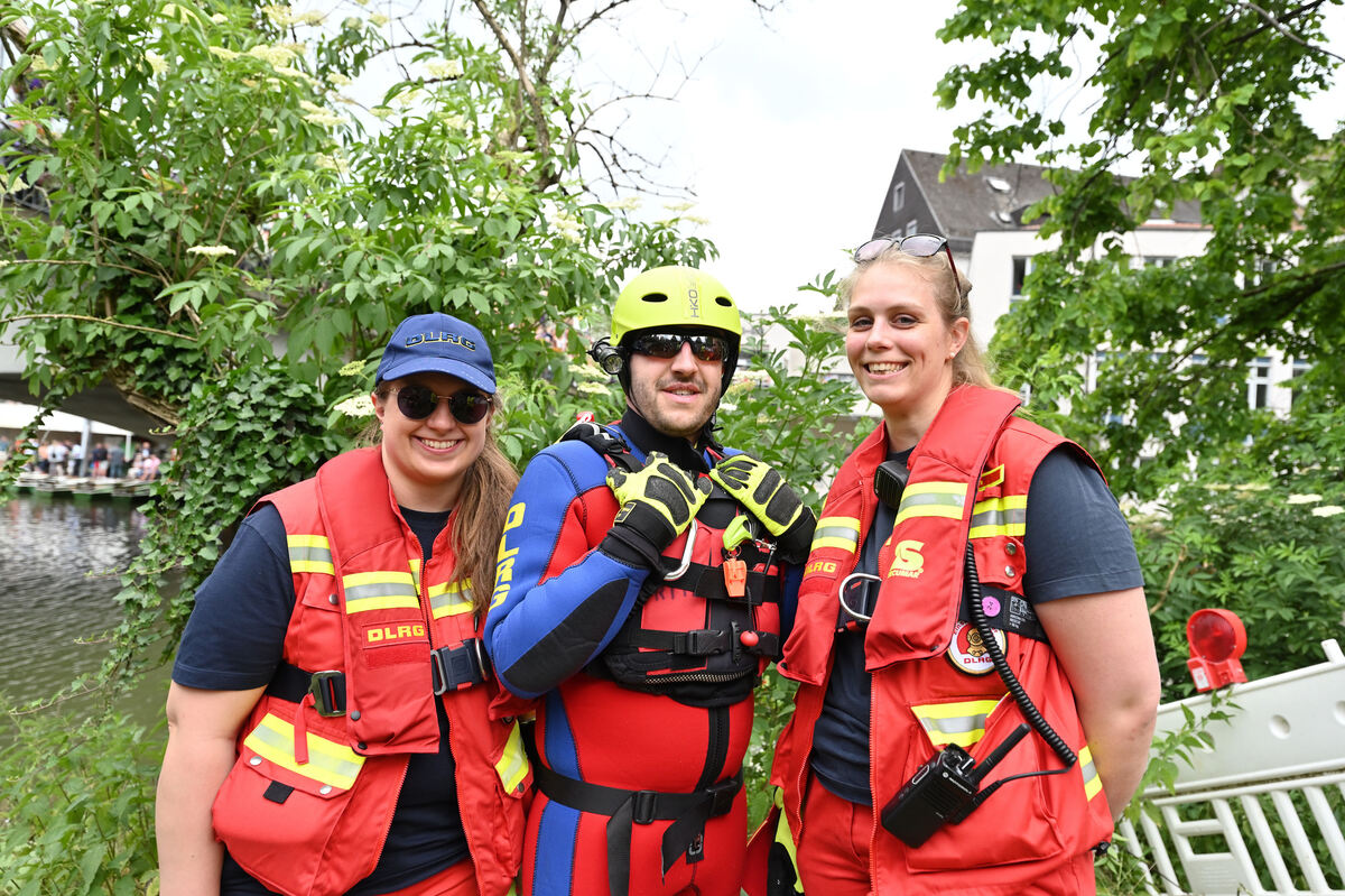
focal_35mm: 23
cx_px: 672
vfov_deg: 55.1
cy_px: 448
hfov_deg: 76.1
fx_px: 859
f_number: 4
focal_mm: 23
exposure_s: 1/1600
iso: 800
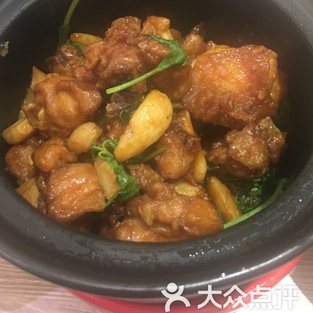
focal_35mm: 35
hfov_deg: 47.2
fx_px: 358
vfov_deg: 46.8
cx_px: 154
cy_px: 115
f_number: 2.2
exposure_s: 1/10
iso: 80
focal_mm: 4.15
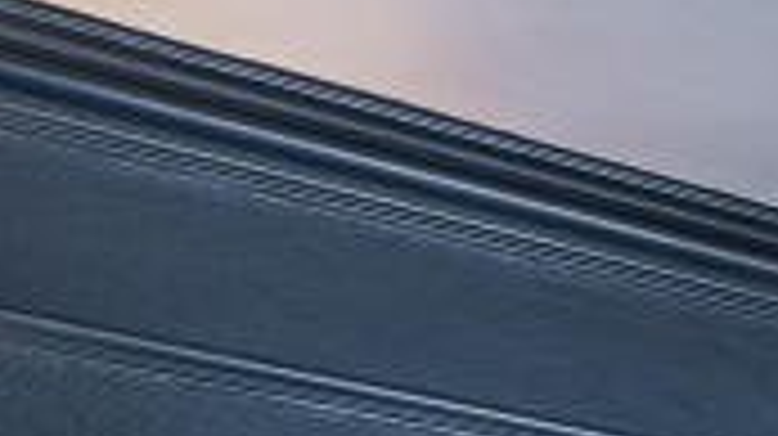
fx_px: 1793
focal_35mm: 87
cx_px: 1435
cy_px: 1142
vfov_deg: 11.0
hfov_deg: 18.5
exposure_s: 2
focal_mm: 14
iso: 200
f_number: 16
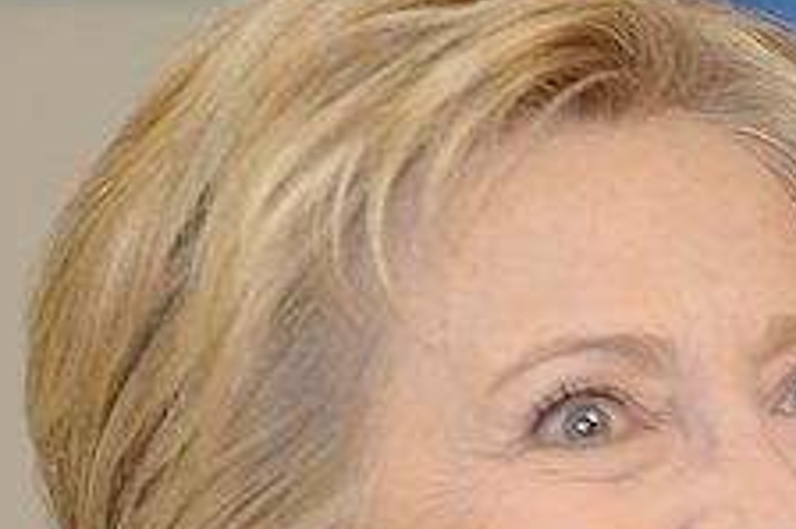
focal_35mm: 295
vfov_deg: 4.6
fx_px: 6518
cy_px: 959
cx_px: 1624
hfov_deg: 6.8
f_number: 3.5
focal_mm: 66
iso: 1250
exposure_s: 1/200
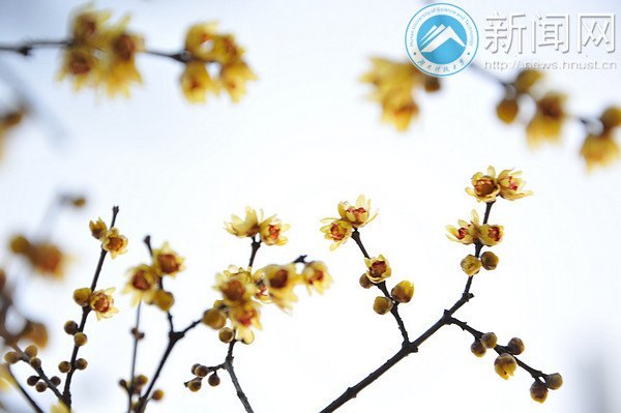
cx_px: 310
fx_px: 2068
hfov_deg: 17.1
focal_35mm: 120
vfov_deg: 11.4
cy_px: 206
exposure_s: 1/60
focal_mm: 80
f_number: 5.3
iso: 200
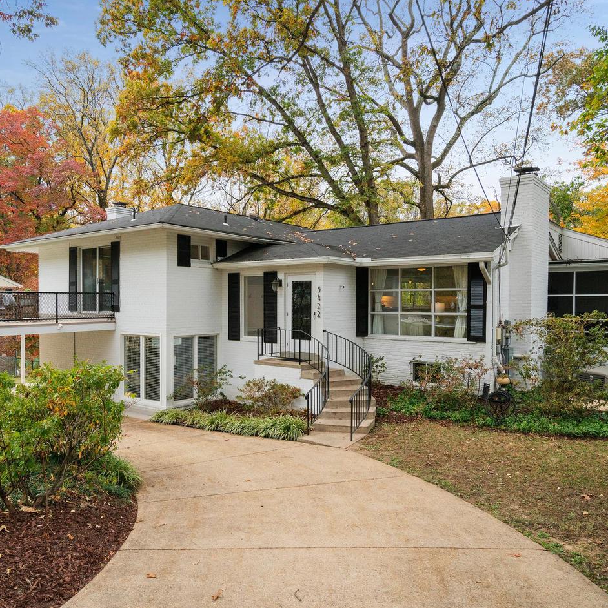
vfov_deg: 60.9
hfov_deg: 60.8
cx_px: 274
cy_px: 307
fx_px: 517
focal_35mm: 26
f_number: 8
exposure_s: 1/800
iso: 1250
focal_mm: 20
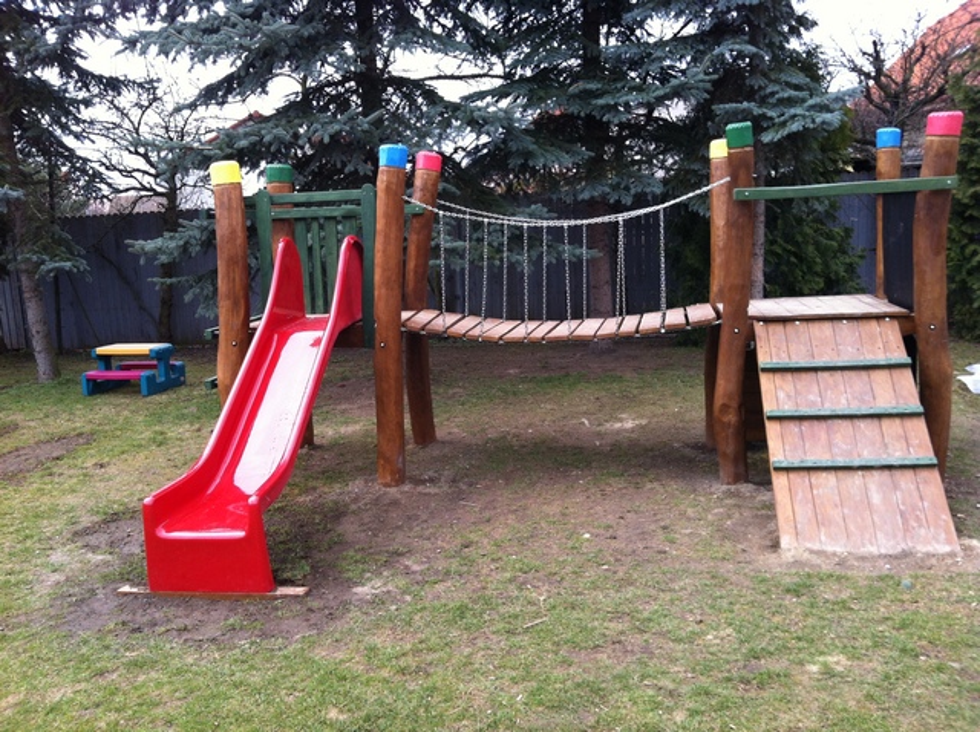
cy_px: 366
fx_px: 989
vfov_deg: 40.6
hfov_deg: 52.7
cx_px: 490
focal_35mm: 35
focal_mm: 3.85
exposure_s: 1/355
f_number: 2.8
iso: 80
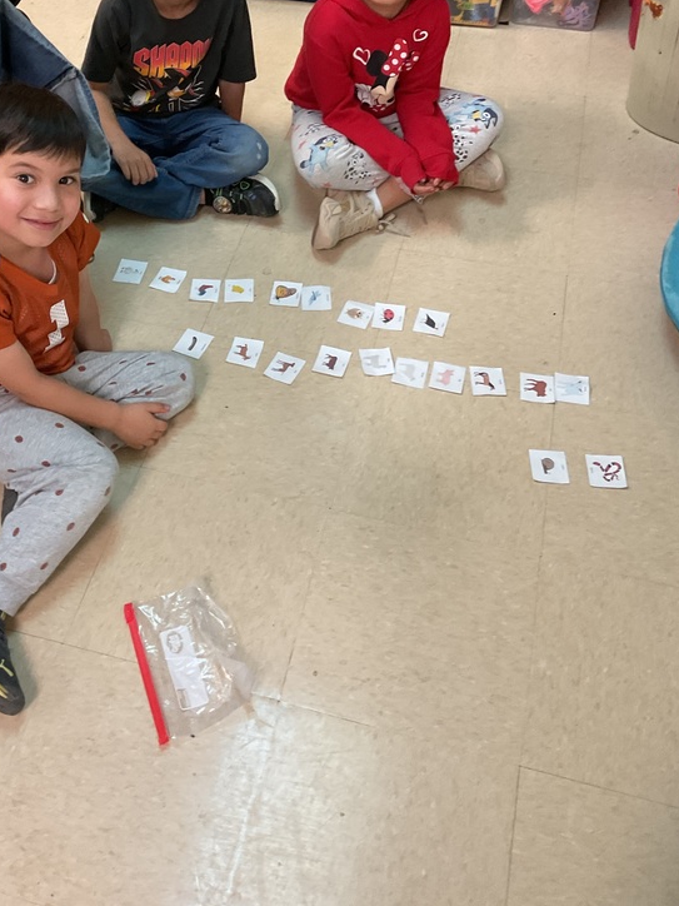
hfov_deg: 34.8
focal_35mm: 41
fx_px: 1072
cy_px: 275
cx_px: 226
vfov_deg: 44.8
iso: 160
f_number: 1.8
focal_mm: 3
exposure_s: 1/60
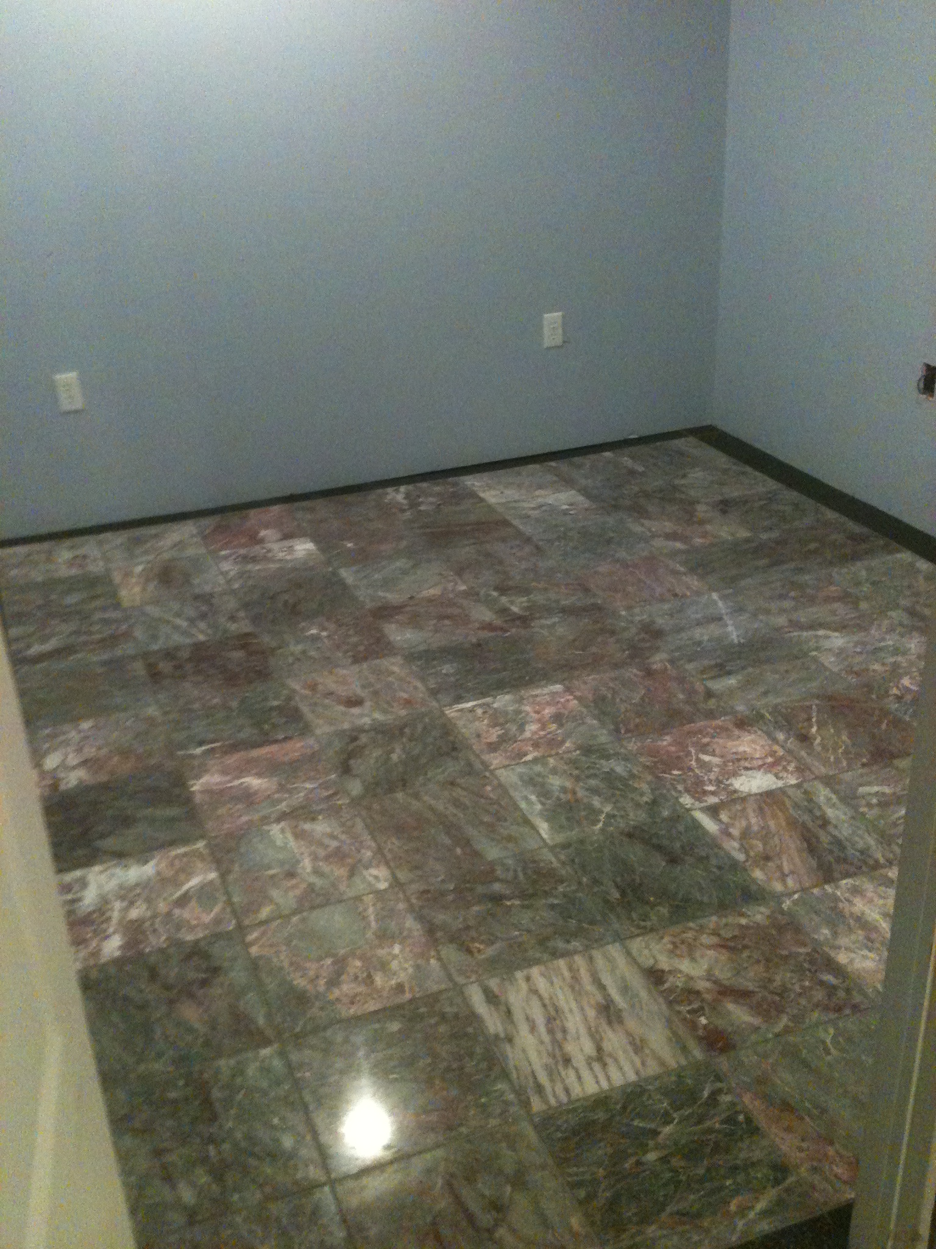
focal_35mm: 35
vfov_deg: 52.6
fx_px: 1262
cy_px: 624
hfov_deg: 40.7
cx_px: 468
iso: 400
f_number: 2.8
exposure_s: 1/15
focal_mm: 3.85
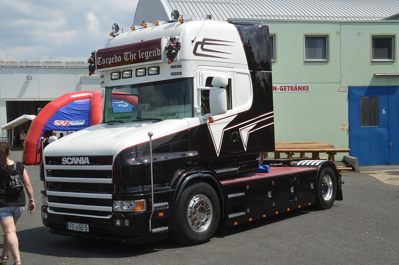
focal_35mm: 48
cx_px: 200
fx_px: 532
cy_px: 132
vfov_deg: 28.0
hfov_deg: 41.1
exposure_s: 1/800
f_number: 14
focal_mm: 32
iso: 800
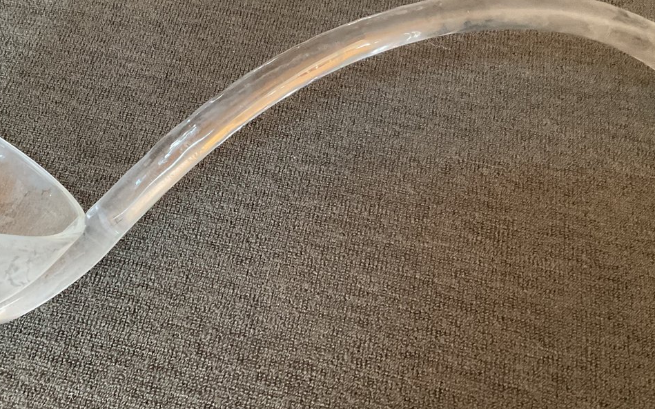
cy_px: 169
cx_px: 270
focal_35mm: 49
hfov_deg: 40.9
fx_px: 875
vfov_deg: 26.3
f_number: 1.8
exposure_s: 1/60
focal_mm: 3
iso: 250
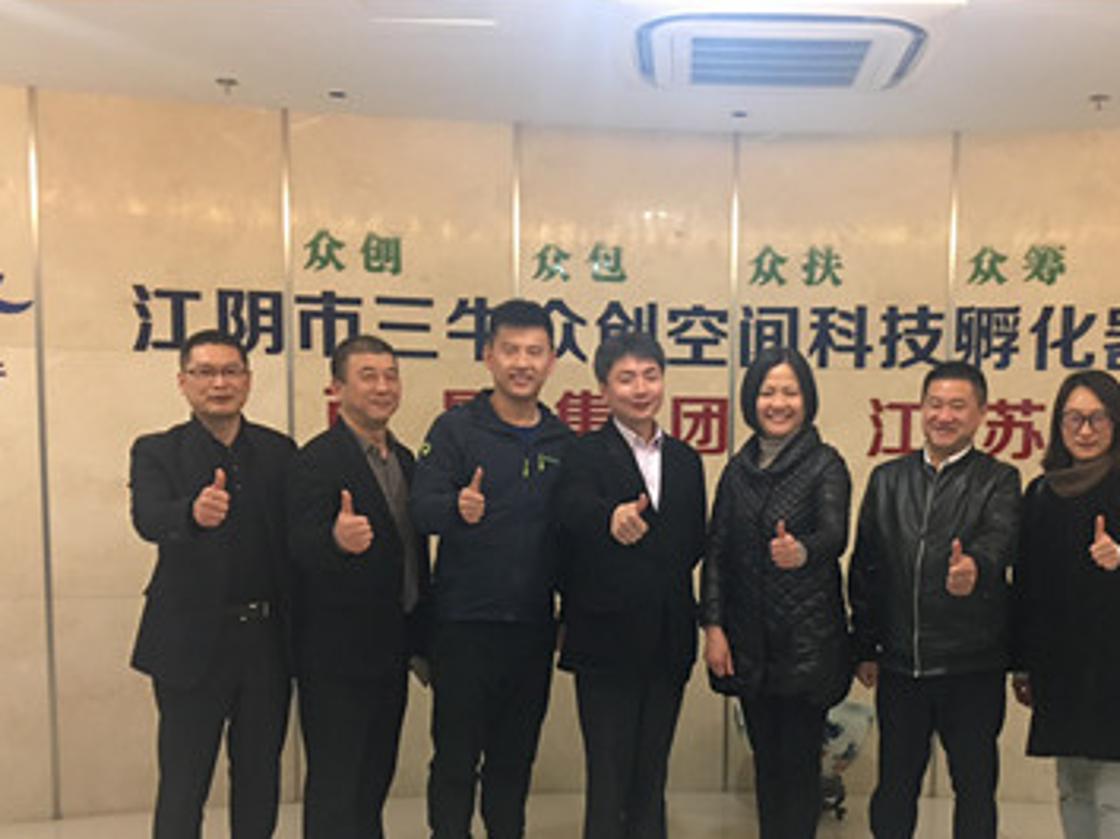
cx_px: 677
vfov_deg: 34.6
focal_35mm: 41
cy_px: 584
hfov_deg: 45.5
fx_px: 1326
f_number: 2.2
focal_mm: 4.15
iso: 100
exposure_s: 1/17
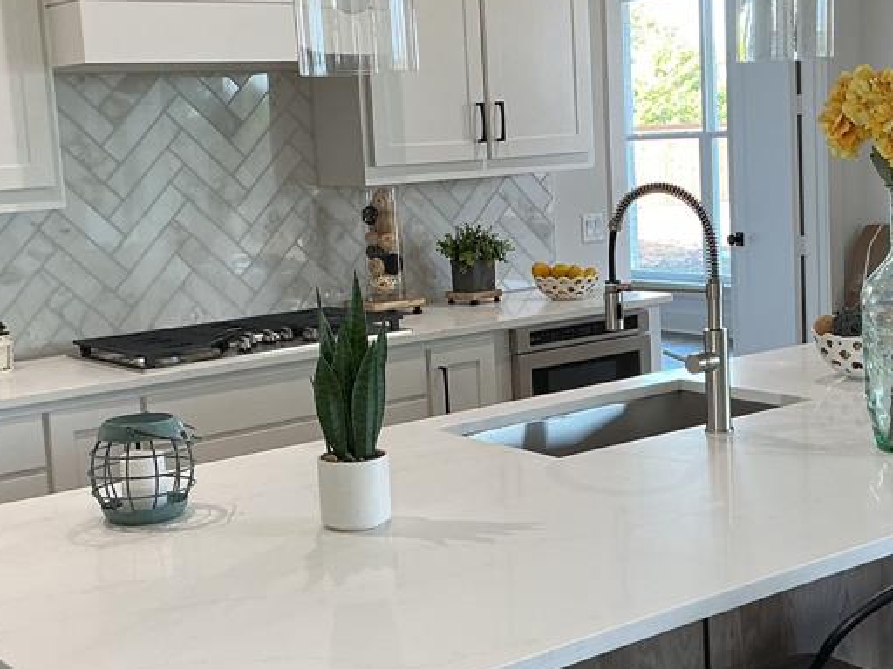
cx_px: 504
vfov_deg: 25.2
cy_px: 315
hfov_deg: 33.2
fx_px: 1496
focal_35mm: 58
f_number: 1.8
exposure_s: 1/60
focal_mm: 3
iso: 50
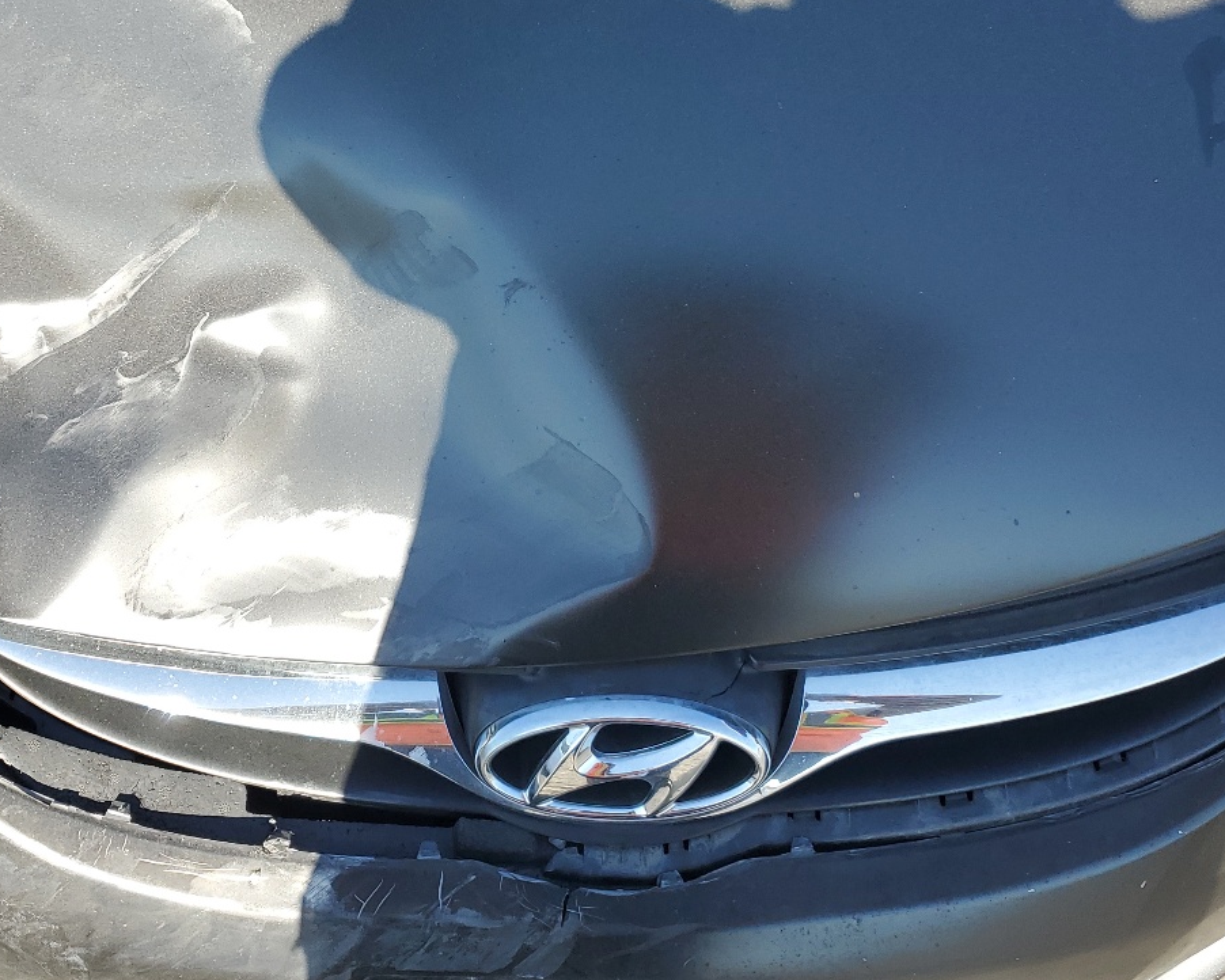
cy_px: 220
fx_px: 1632
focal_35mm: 45
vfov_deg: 32.7
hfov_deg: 41.1
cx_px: 547
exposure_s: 1/588
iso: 50
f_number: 1.5
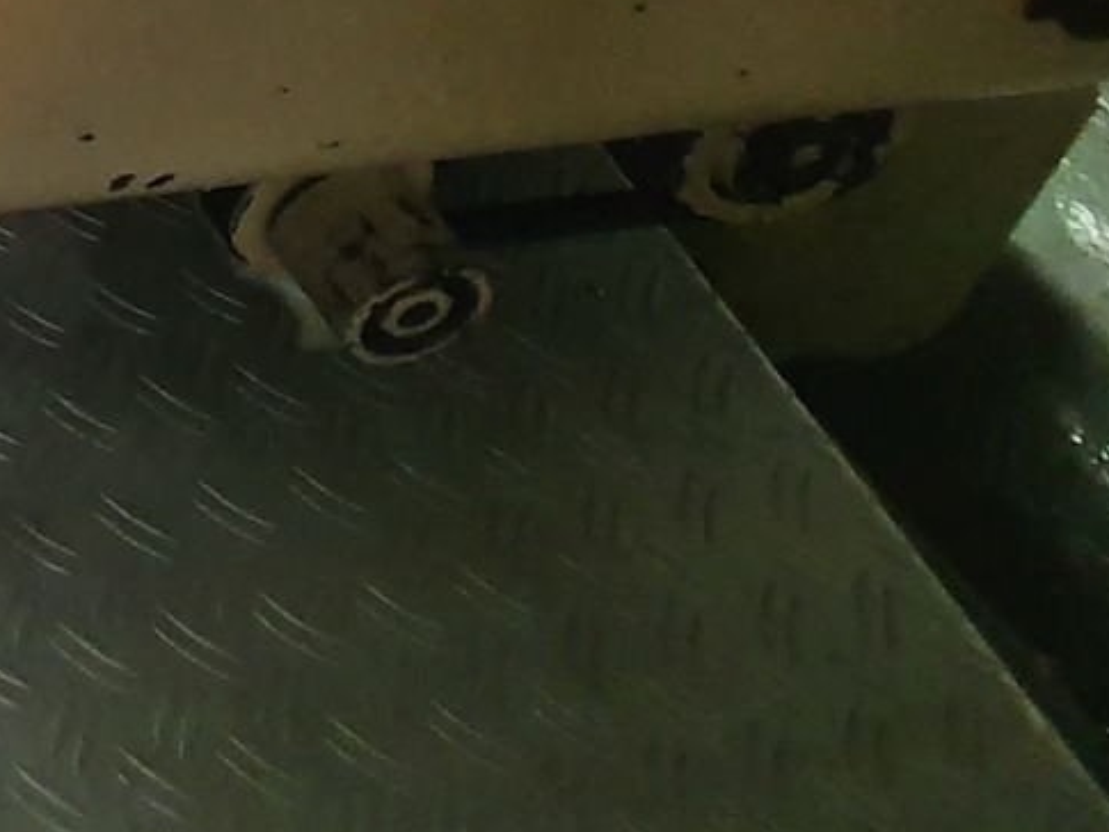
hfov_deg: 18.7
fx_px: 2147
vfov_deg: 15.8
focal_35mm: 67
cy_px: -957
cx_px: -1102
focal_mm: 1.8
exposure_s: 1/50
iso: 250
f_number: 2.2
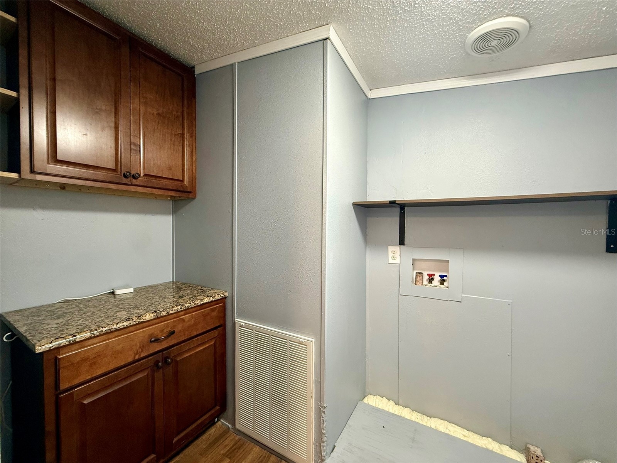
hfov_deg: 102.1
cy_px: 232
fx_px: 250
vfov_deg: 85.7
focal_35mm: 14
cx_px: 308
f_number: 2.2
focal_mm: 2.22
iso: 200
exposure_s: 1/60
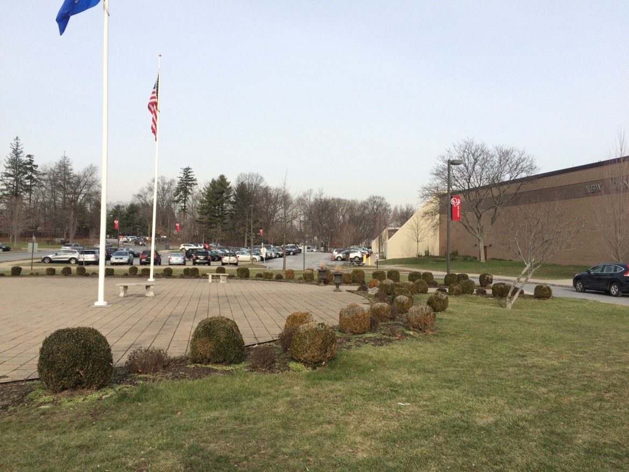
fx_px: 527
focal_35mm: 29
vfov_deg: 48.2
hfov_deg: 61.6
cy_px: 236
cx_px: 314
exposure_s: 1/1580
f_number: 2.2
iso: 32
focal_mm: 4.15
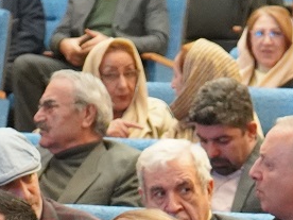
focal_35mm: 313
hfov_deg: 6.3
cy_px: 481
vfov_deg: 4.7
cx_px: 402
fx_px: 2649
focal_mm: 60
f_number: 5
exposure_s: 1/125
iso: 12800
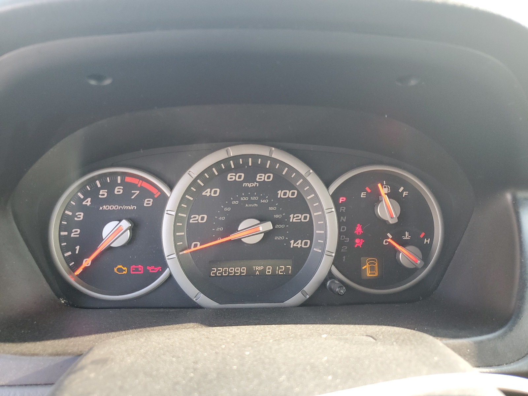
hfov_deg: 67.3
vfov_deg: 53.1
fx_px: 397
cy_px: 198
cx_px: 264
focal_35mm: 26
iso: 86
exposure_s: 1/120
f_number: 1.5
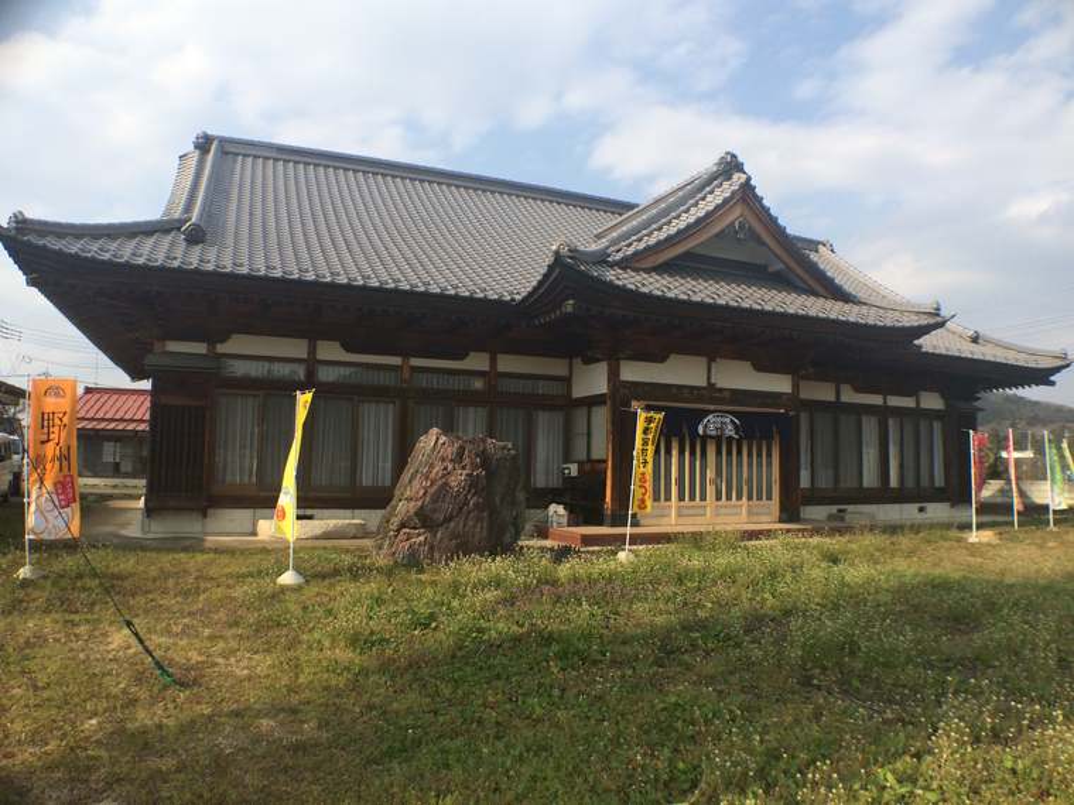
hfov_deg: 61.7
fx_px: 900
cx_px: 537
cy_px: 402
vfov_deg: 48.2
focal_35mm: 29
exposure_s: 1/1642
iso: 32
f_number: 2.2
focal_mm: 4.15
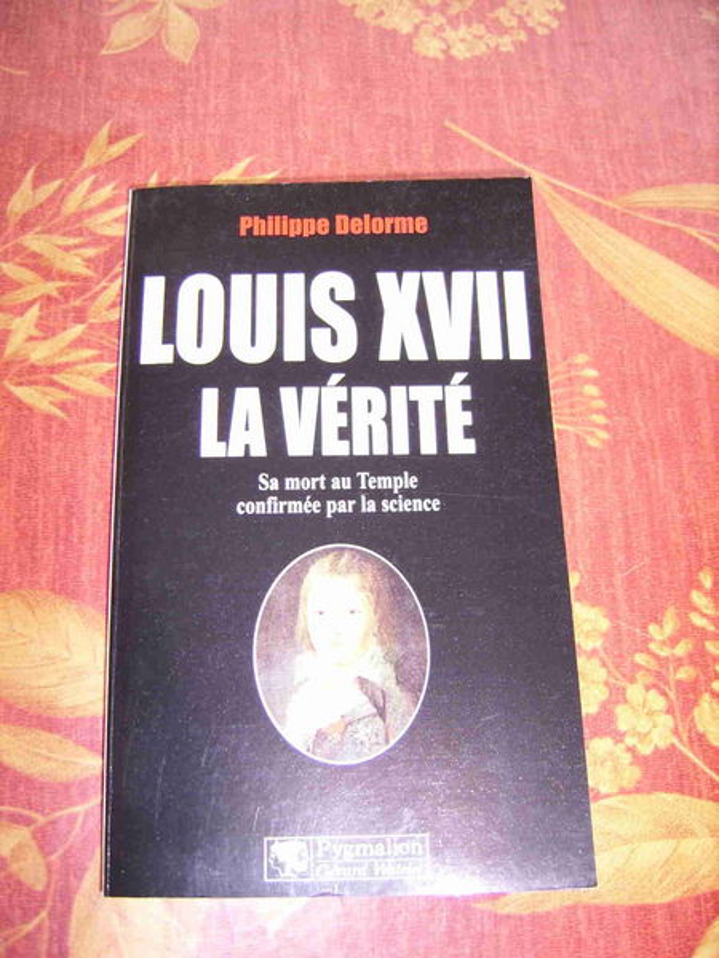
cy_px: 479
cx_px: 360
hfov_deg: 40.7
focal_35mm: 35
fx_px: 969
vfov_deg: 52.6
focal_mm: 5.95
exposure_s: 1/30
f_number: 2.8
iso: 50
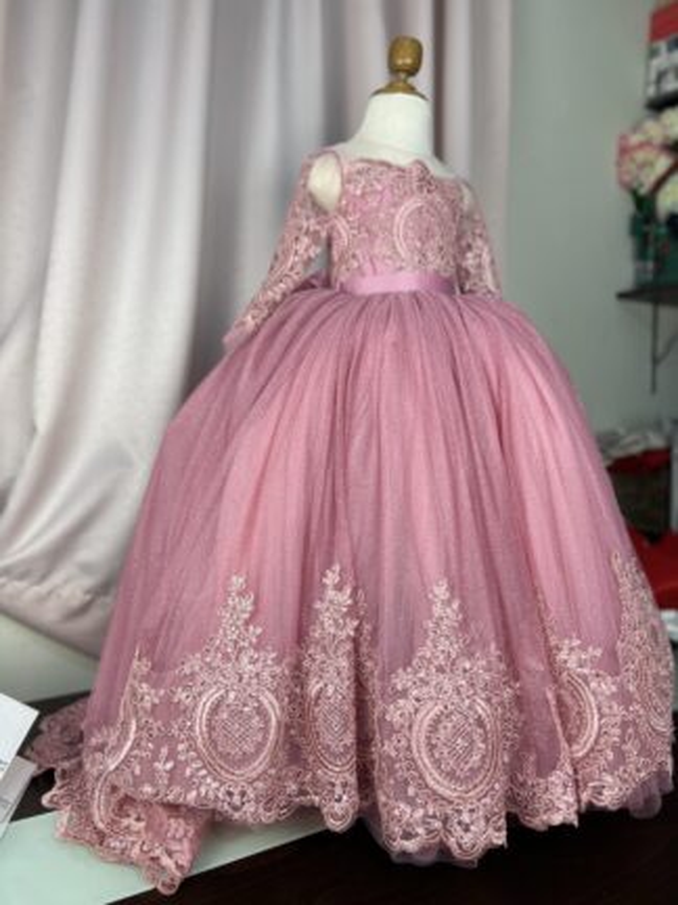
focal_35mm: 26
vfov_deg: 67.3
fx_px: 679
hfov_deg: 53.1
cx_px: 339
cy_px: 452
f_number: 1.5
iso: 50
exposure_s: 1/120
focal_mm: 5.7
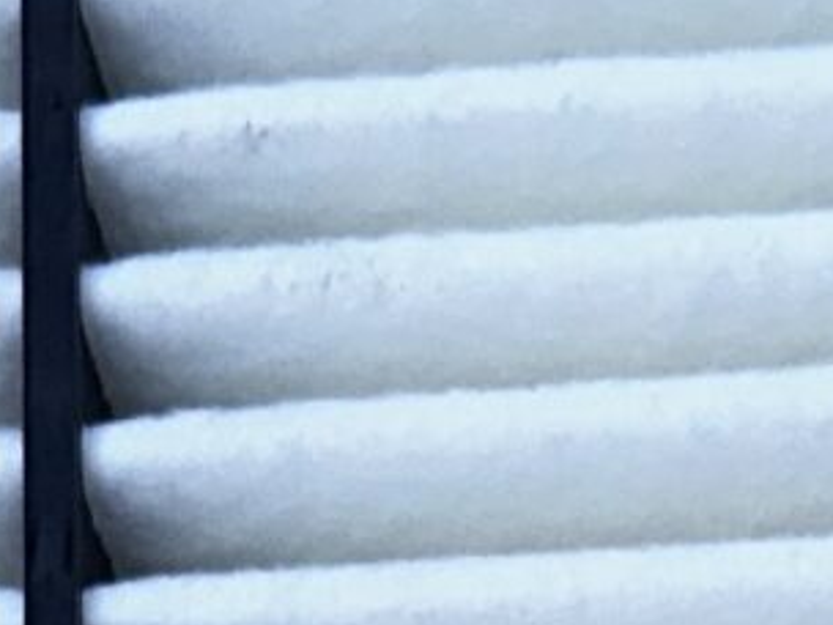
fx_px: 4861
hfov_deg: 9.8
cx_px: 115
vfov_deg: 6.3
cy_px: 2314
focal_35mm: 202
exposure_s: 1/1988
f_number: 1.78
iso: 50
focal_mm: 6.86
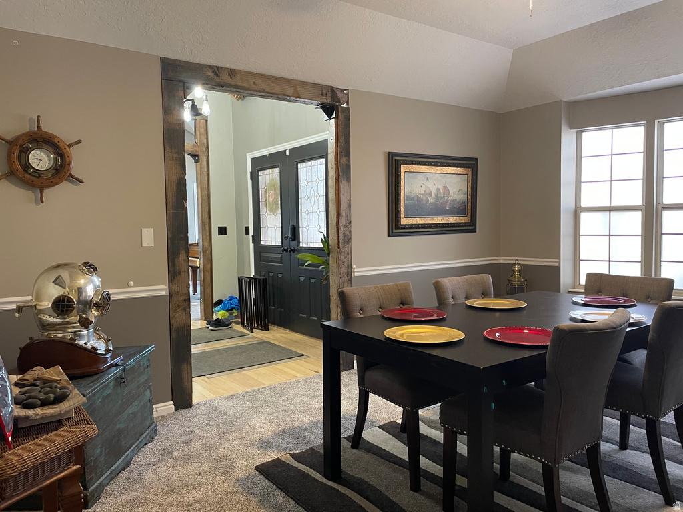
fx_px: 513
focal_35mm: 26
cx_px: 342
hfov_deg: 67.3
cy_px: 256
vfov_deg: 53.1
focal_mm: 4.2
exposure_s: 1/60
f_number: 1.6
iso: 320
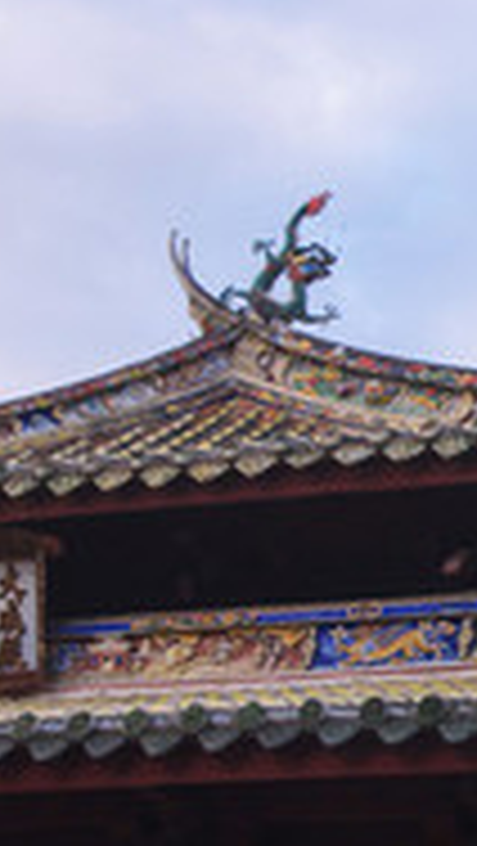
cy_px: 439
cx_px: 706
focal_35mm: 127
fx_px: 2851
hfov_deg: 9.3
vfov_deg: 16.9
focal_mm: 38
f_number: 11
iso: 500
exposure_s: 1/160
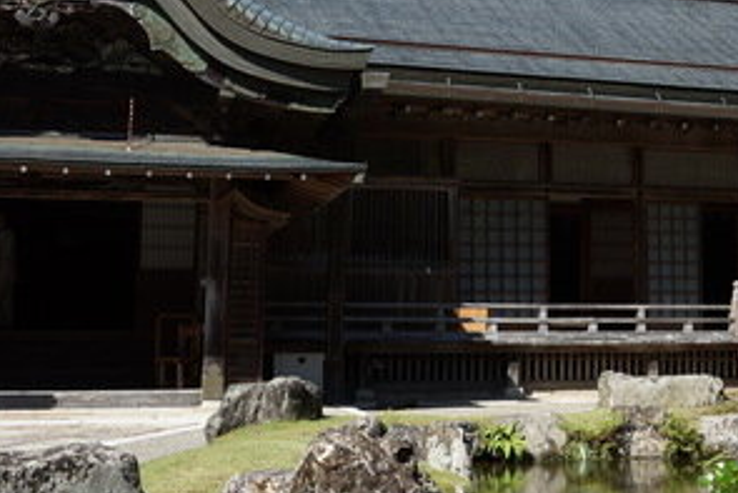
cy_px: 126
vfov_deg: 20.8
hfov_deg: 29.9
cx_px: 630
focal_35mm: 65
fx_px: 1333
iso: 100
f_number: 6.3
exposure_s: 1/250
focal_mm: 24
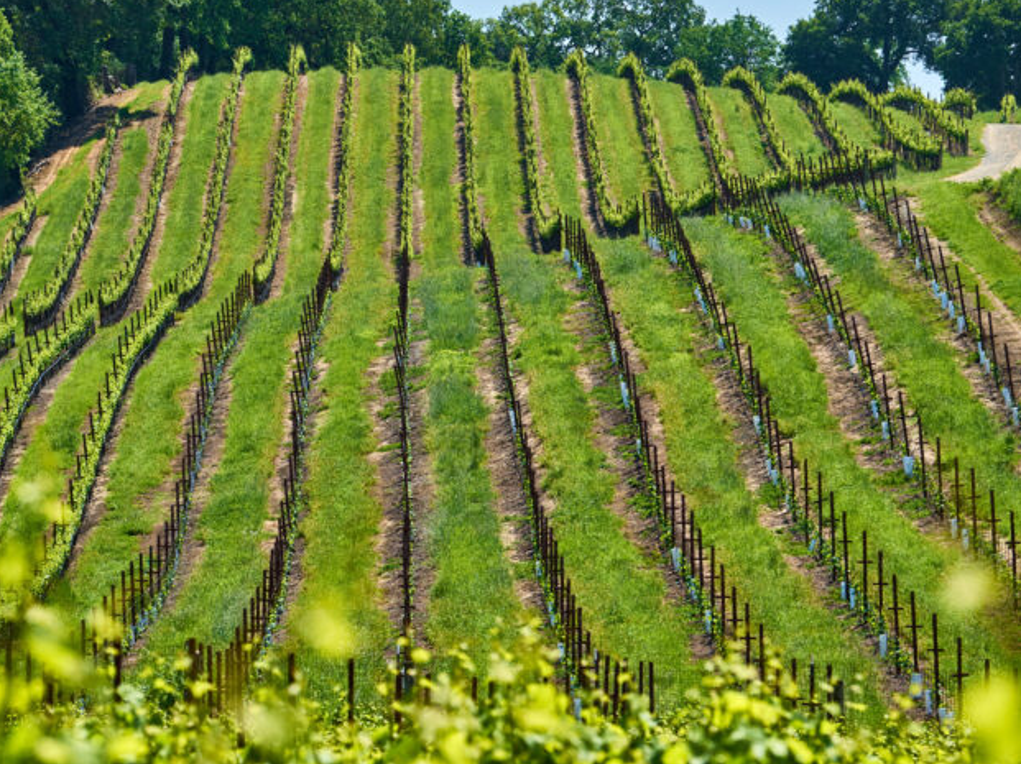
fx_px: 6279
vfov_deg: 7.0
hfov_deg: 9.3
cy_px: 373
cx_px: 413
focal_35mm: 213
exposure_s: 1/160
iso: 200
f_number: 6.4
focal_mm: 119.2
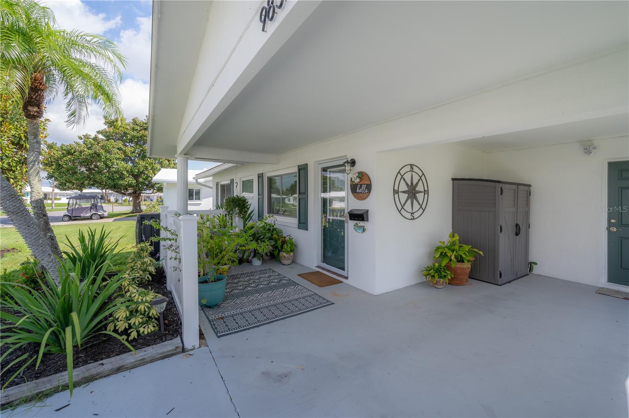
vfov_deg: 81.1
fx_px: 244
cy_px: 209
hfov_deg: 104.3
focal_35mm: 14
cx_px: 314
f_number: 10
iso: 320
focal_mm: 14
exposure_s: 1/200
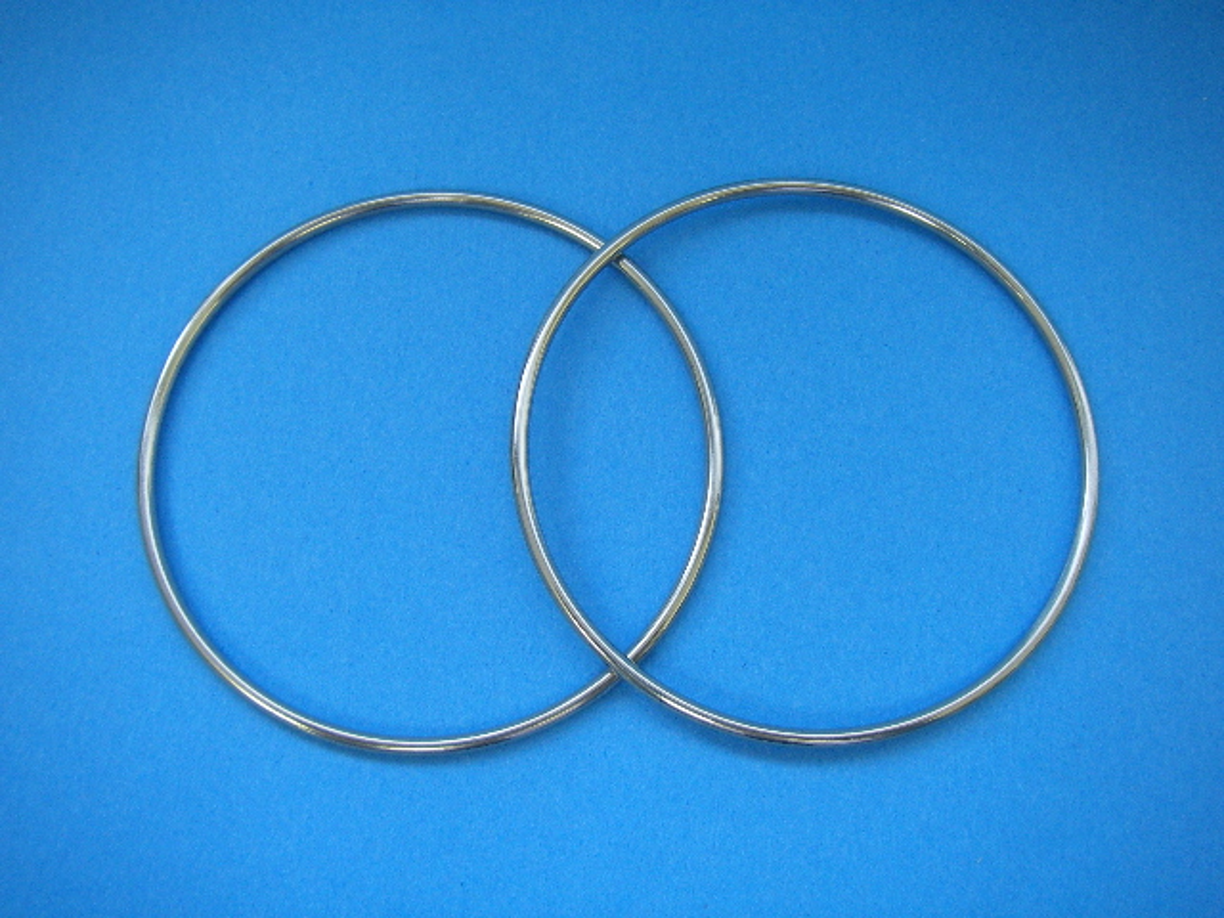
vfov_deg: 37.7
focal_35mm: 38
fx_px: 1344
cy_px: 459
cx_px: 612
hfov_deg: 49.0
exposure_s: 1/30
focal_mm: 6.3
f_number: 3.3
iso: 160
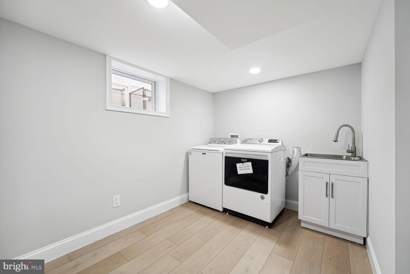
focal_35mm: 14
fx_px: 159
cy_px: 137
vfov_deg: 81.2
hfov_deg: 104.3
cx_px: 205
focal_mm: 14
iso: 200
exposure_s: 1/6
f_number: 8
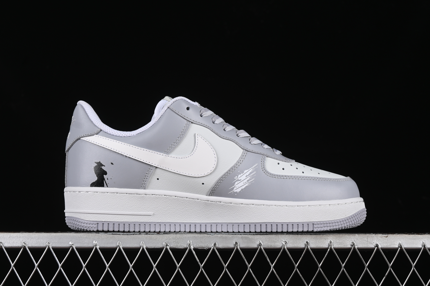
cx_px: 215
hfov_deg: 27.0
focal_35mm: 75
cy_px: 143
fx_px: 896
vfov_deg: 18.2
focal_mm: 50
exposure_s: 1/80
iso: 160
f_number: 8
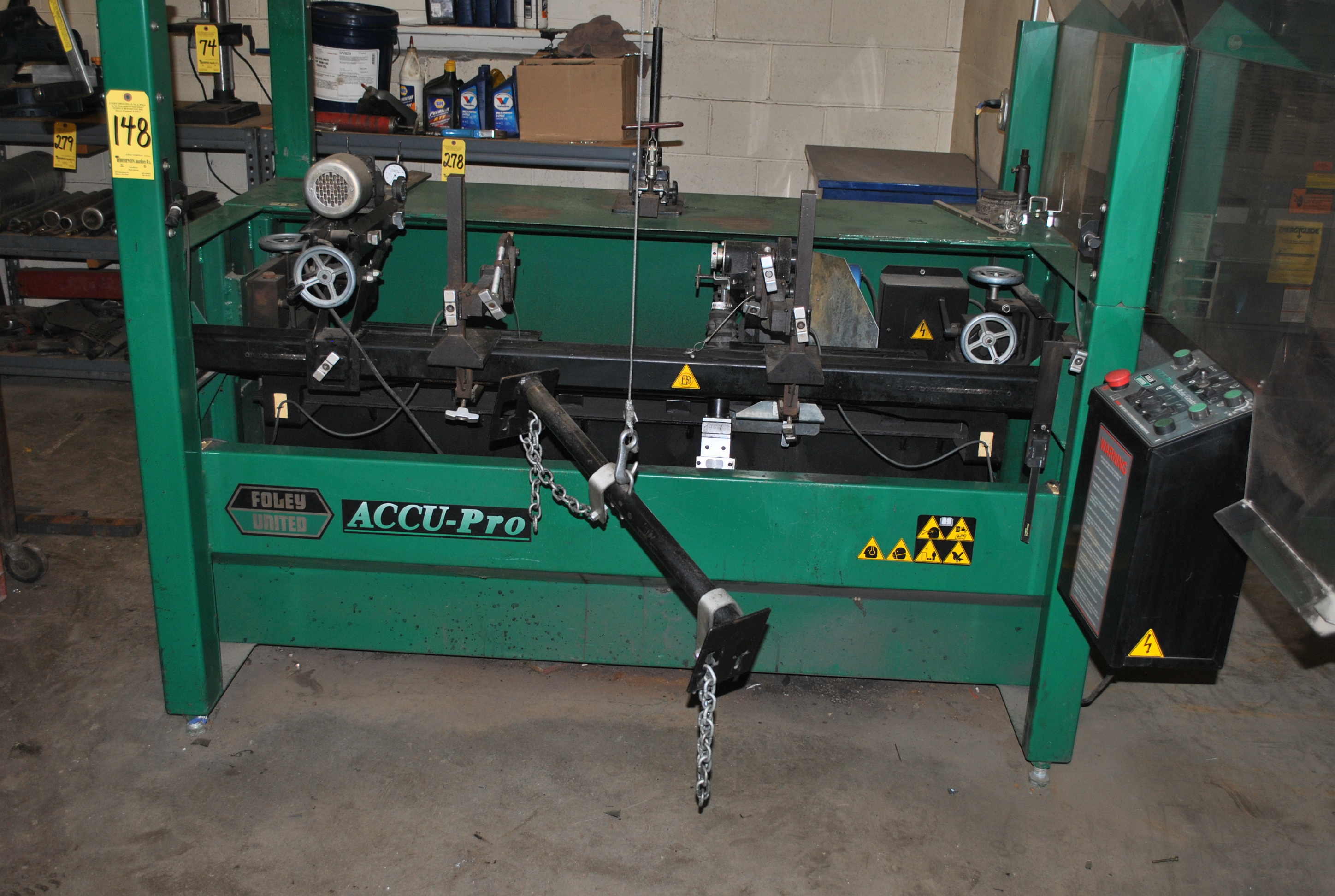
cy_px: 448
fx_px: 1338
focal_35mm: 36
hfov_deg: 53.0
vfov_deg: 37.0
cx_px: 668
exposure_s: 1/60
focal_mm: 24
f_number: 4
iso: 200
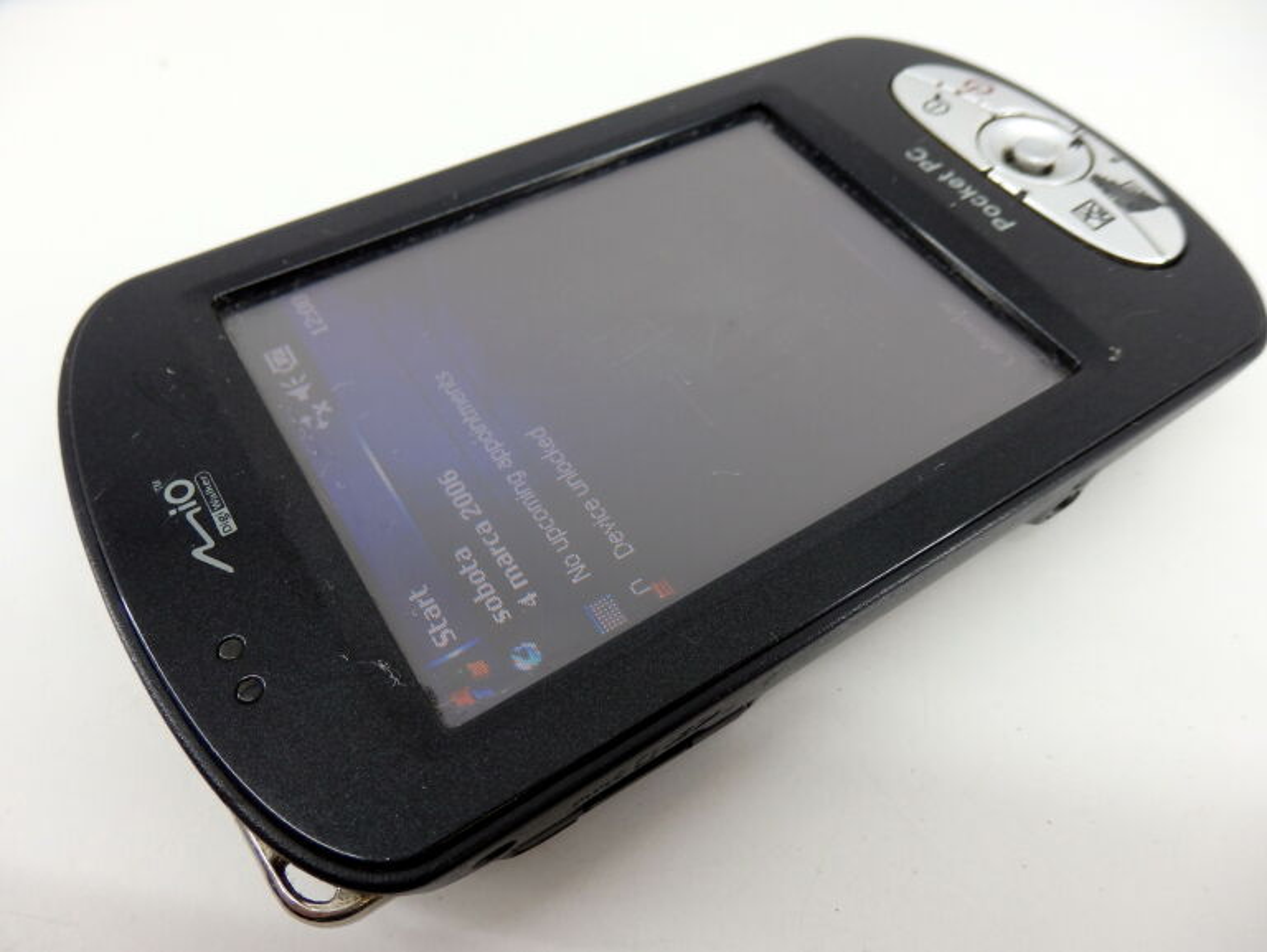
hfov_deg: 69.4
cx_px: 634
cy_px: 476
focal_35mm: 25
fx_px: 916
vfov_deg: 54.9
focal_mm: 4.5
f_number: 3
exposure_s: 1/60
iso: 100
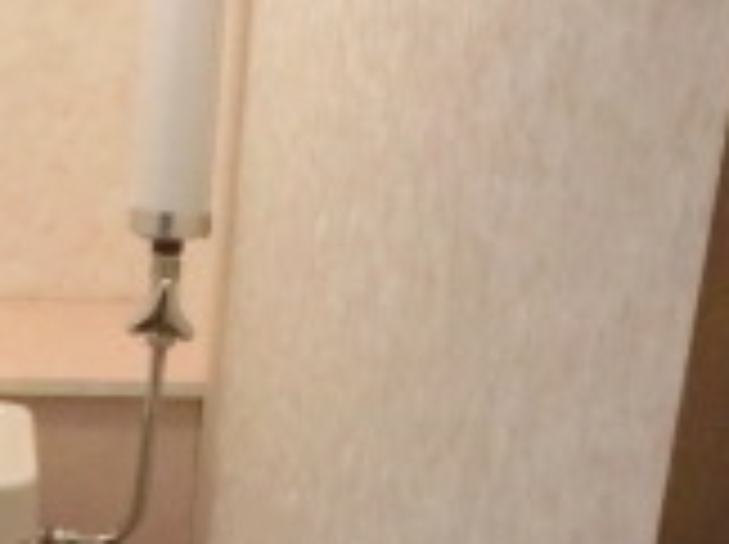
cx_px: -261
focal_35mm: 95
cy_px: 751
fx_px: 1998
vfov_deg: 14.7
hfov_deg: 18.9
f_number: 3
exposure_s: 1/80
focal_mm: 4.24
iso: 800
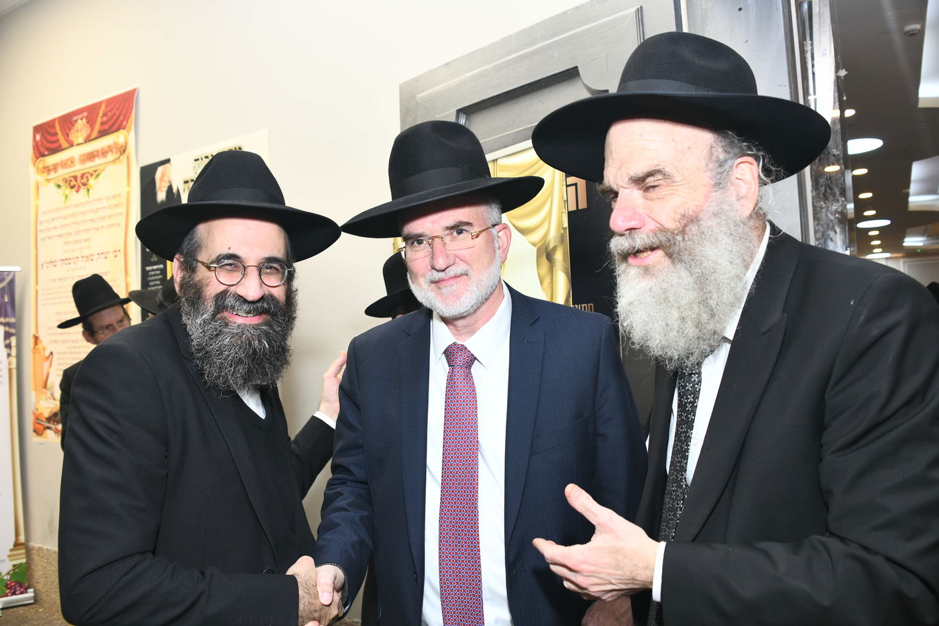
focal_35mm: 28
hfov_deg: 65.5
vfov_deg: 46.4
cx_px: 470
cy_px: 313
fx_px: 730
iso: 1000
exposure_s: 1/125
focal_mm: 28
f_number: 5.6
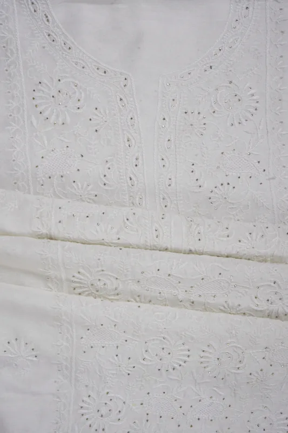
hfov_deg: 42.3
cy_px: 216
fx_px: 372
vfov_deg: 60.3
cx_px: 144
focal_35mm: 31
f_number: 18
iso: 100
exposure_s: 1/125
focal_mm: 31
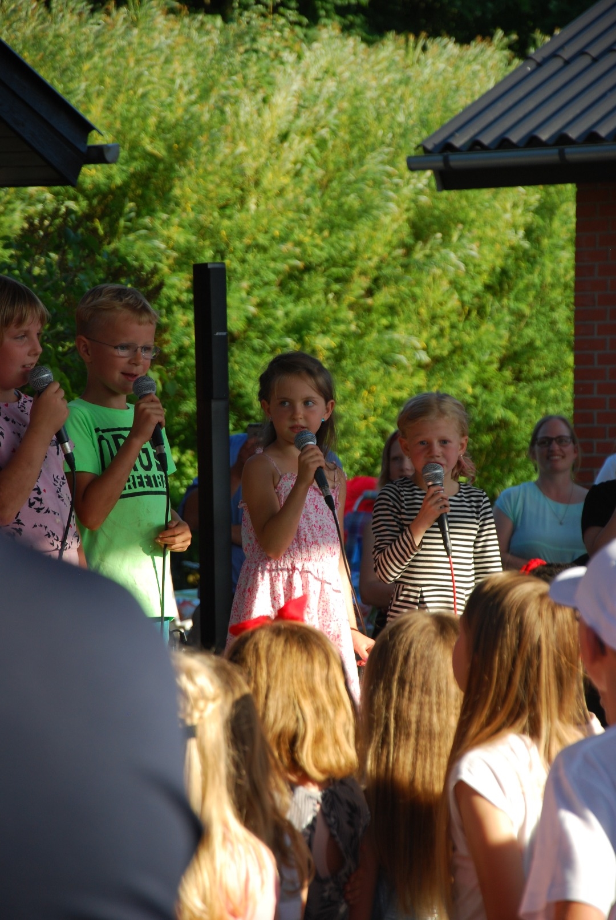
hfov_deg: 8.7
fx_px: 4030
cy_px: 460
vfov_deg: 13.0
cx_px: 308
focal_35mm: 158
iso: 200
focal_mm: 105
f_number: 5.6
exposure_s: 1/250
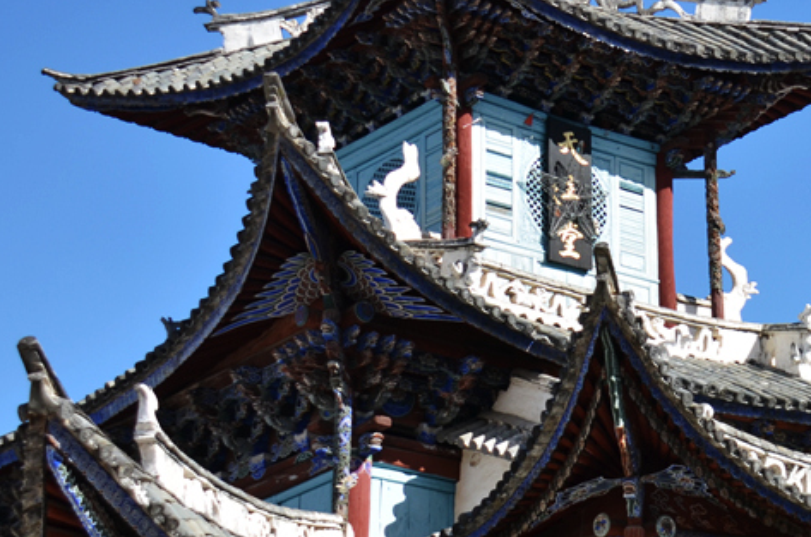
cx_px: 758
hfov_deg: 19.3
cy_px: 326
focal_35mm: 104
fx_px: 2337
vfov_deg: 13.1
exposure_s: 1/500
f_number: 5
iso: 100
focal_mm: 32
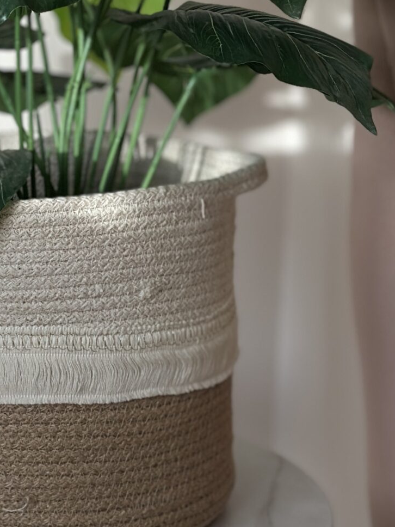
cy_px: 13
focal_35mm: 127
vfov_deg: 15.3
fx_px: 1932
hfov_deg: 11.6
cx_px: 58
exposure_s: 1/100
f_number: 1.78
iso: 100
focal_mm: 6.86
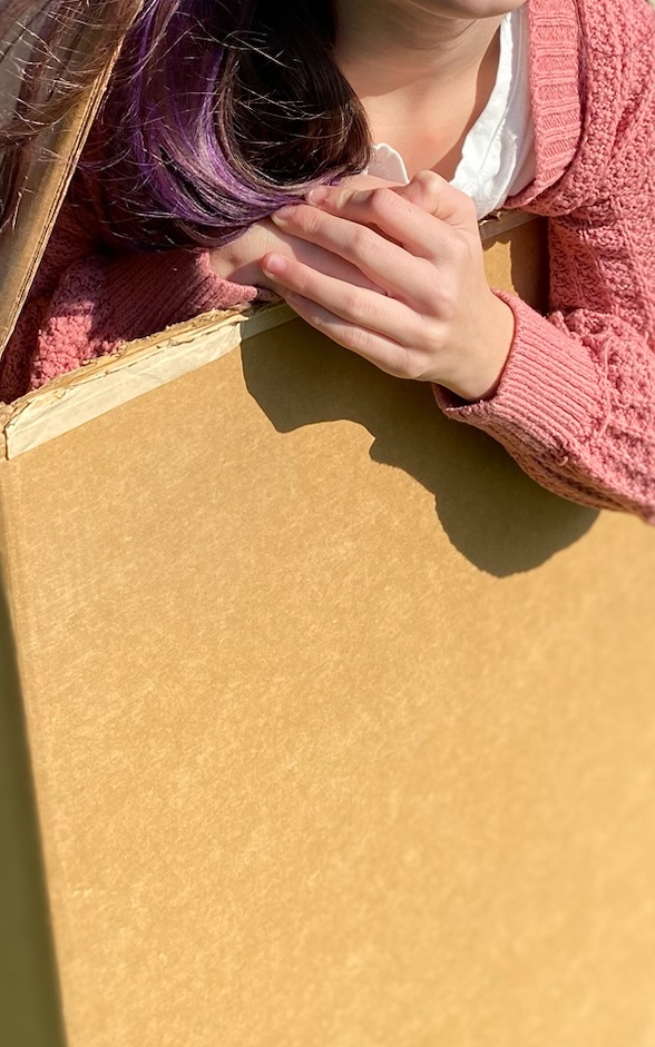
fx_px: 1714
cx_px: 244
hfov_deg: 21.6
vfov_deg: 32.3
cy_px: 102
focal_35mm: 60
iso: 32
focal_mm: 4.25
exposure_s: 1/1996
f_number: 1.8
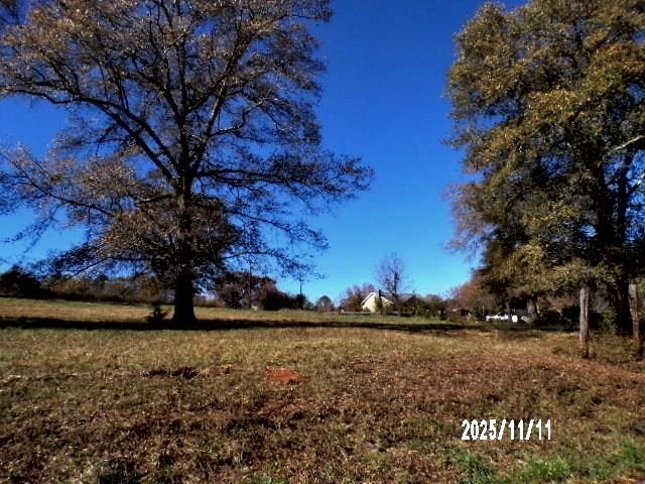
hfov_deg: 71.6
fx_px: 447
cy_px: 242
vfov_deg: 56.8
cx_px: 322
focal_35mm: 24
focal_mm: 4.3
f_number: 5.8
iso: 100
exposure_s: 1/800
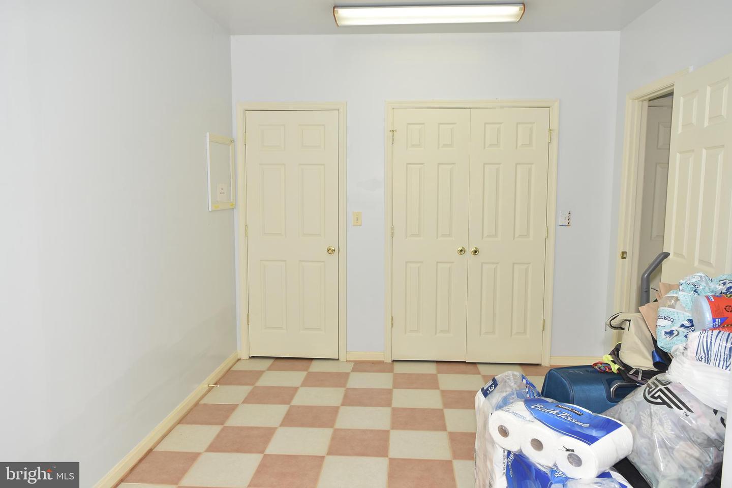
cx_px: 366
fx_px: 518
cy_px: 244
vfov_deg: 50.4
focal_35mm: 26
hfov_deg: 70.4
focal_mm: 17
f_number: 5
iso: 200
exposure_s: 1/60
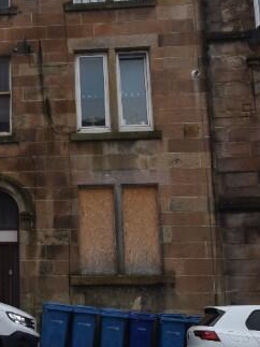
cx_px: -26
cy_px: 182
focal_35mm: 60
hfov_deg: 23.1
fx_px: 597
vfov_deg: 32.4
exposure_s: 1/250
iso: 360
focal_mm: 13
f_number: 8
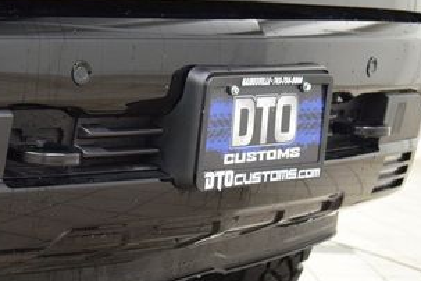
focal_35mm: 133
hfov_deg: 15.2
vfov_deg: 10.3
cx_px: 28
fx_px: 1555
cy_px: 145
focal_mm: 42
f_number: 6.3
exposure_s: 1/15
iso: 1600
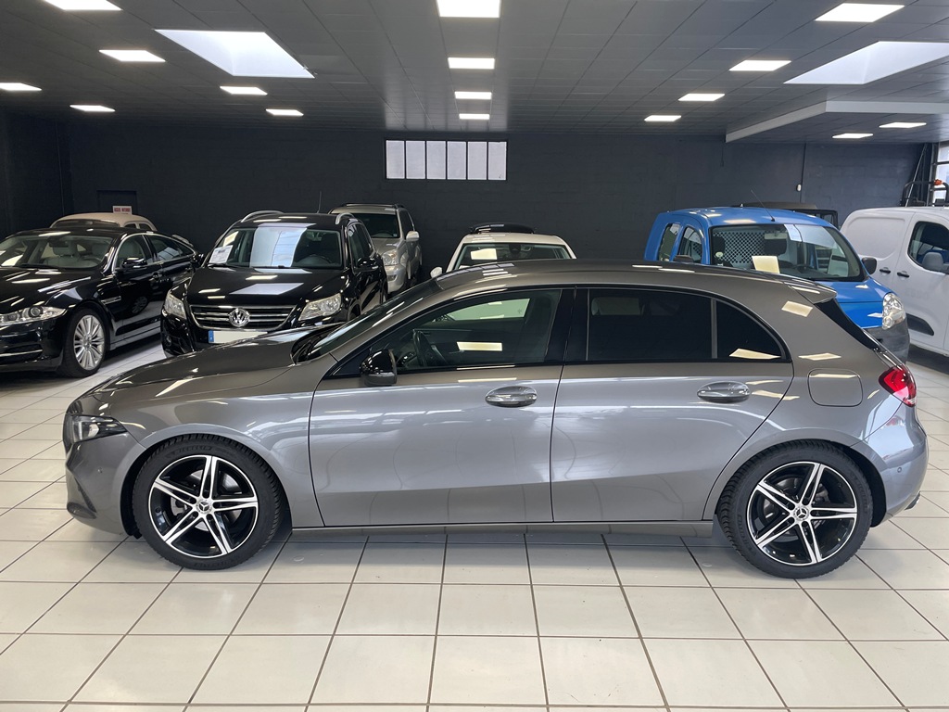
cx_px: 474
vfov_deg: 53.1
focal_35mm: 26
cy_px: 356
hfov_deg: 67.3
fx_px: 713
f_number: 1.6
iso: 125
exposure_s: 1/121
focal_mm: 4.2
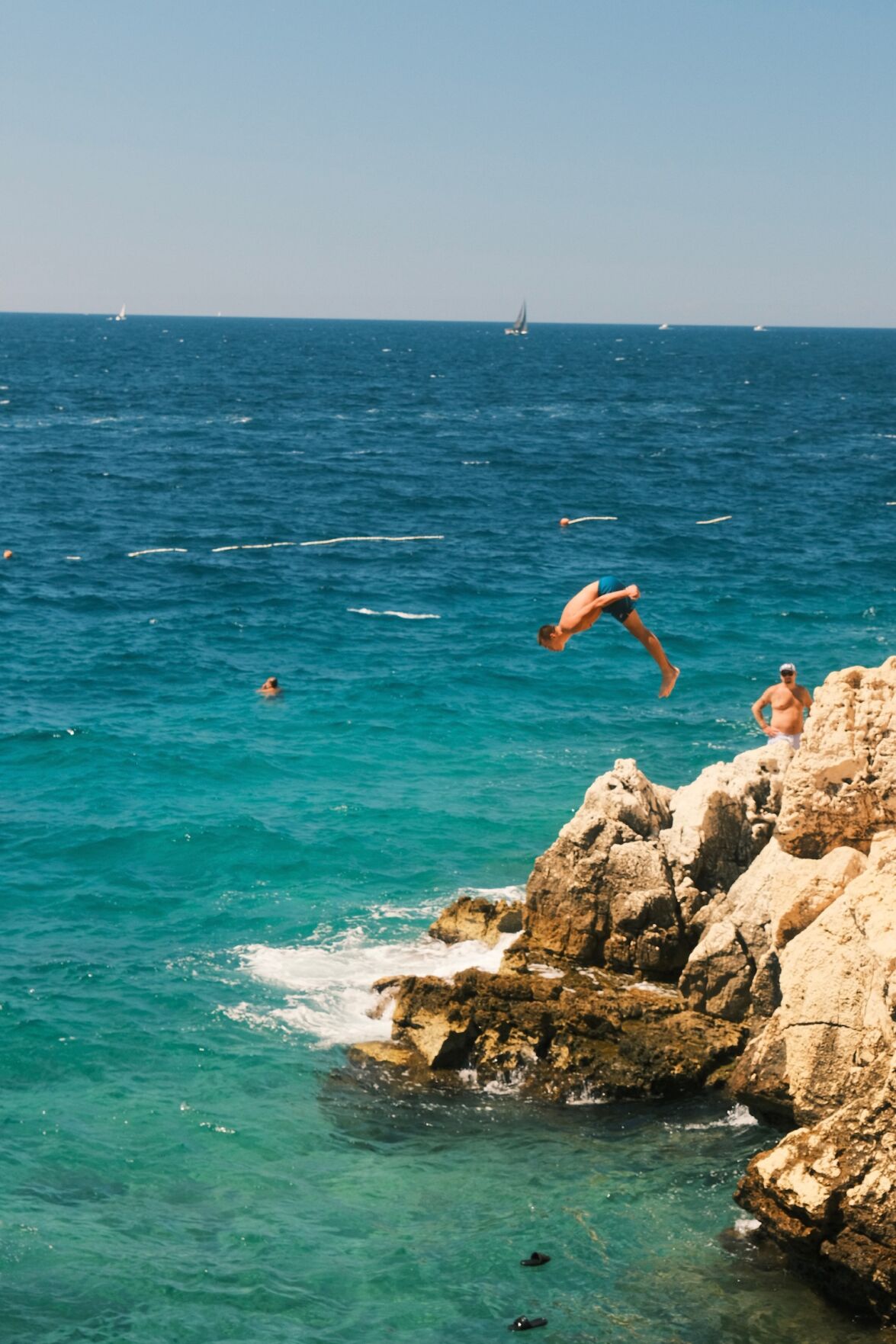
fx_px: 2091
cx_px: 448
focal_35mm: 56
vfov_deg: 35.6
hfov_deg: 24.2
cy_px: 672
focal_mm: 37.6
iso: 640
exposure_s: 1/550
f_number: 5.6
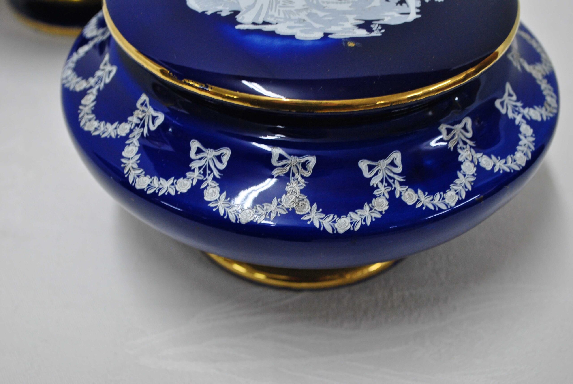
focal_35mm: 57
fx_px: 908
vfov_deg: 23.8
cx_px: 286
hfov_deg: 35.0
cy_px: 192
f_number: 5
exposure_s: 1/20
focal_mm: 38
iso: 400
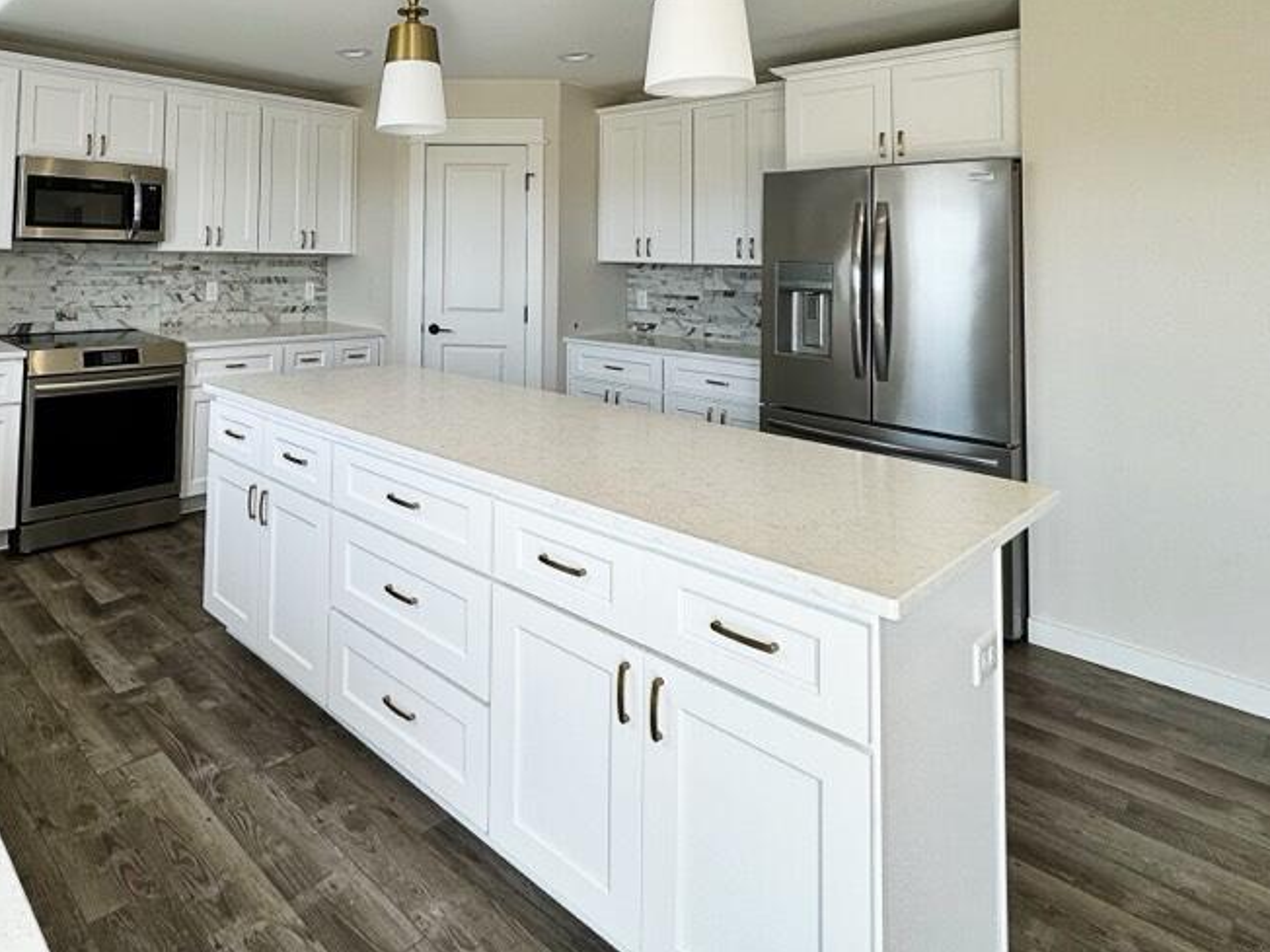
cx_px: 366
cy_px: 210
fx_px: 807
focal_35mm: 22
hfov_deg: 72.6
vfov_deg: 57.2
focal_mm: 2.22
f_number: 2.2
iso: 40
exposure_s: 1/134
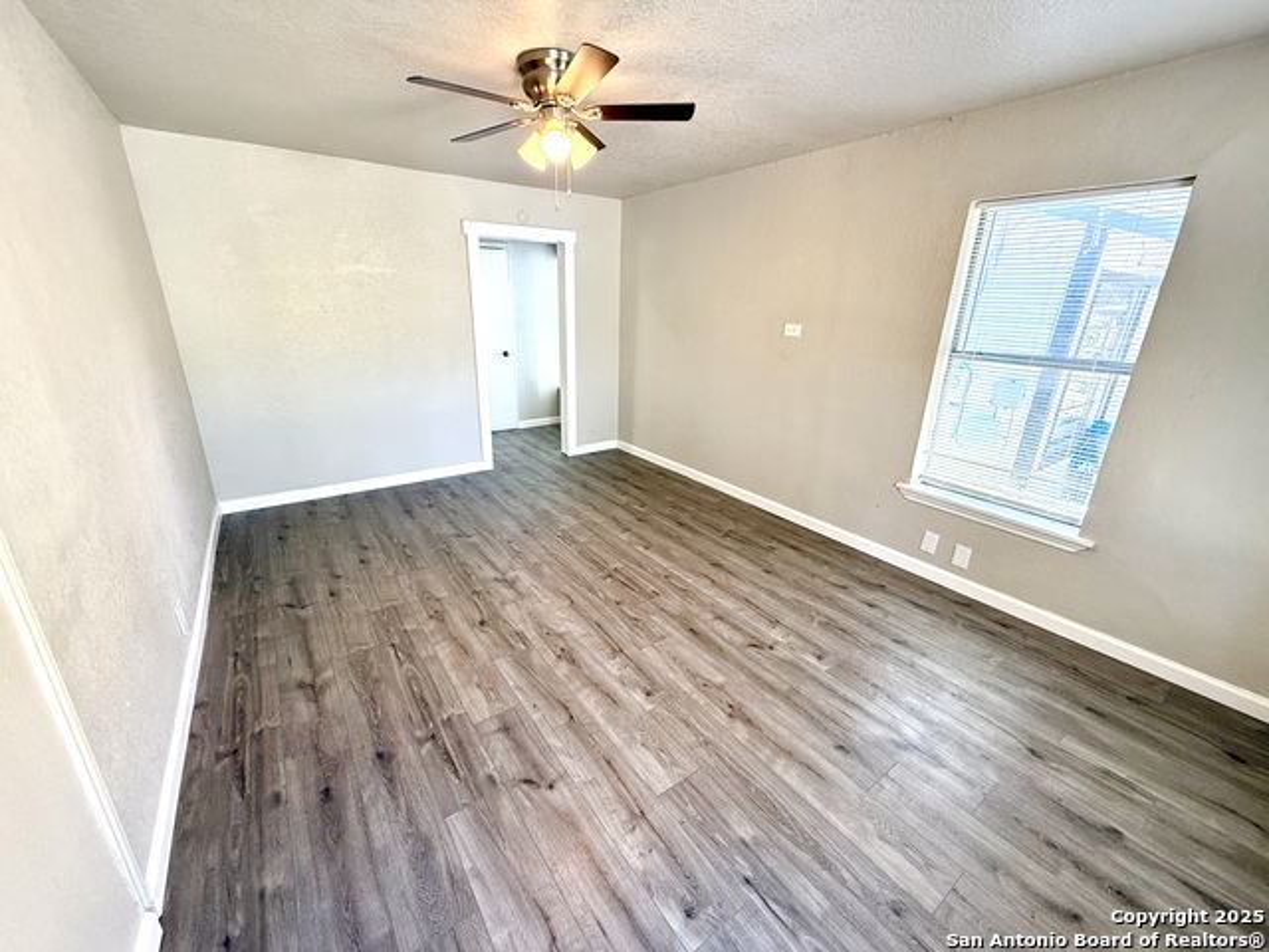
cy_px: 476
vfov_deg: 85.7
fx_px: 513
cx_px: 634
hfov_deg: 102.1
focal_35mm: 14
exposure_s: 1/120
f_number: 2.2
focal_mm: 2.22
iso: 200
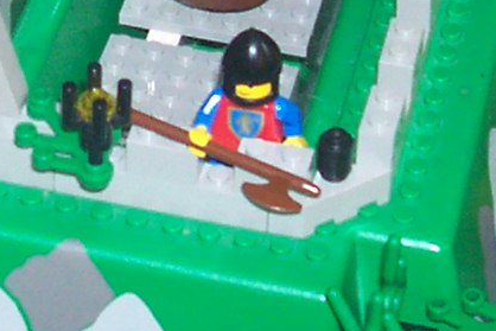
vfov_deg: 7.0
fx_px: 2687
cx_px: 49
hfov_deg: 10.5
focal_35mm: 195
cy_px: -55
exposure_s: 1/64
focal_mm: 5.6
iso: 80
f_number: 2.7
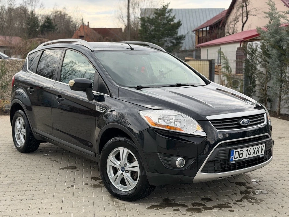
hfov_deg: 39.7
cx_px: 144
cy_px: 108
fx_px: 401
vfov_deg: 30.3
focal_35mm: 48
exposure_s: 1/1116
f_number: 1.78
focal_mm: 6.76
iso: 80
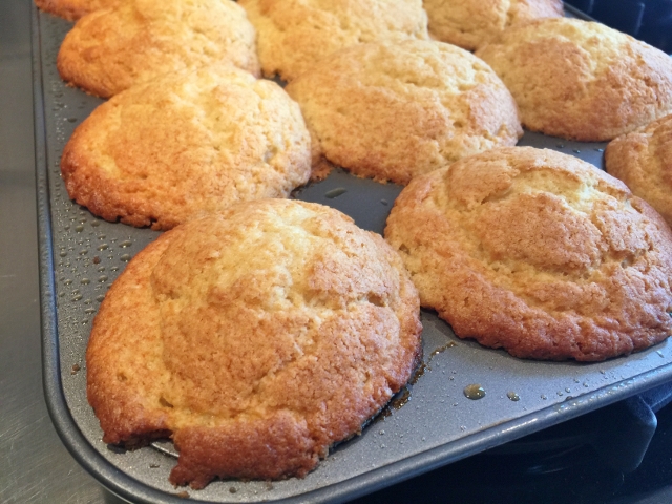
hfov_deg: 61.7
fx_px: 563
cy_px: 252
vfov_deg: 48.2
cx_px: 336
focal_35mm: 29
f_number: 2.2
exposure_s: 1/30
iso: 40
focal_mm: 4.15
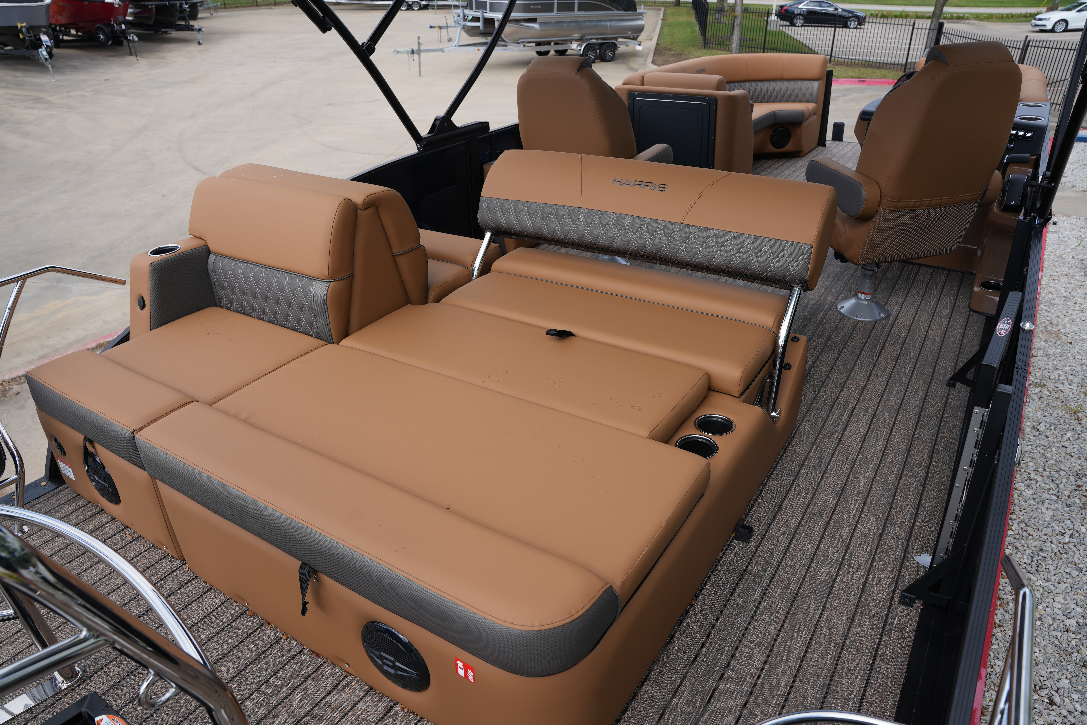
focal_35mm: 24
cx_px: 544
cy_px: 362
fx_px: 725
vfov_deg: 53.1
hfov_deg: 73.7
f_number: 6.3
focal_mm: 24
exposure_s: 1/160
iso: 100
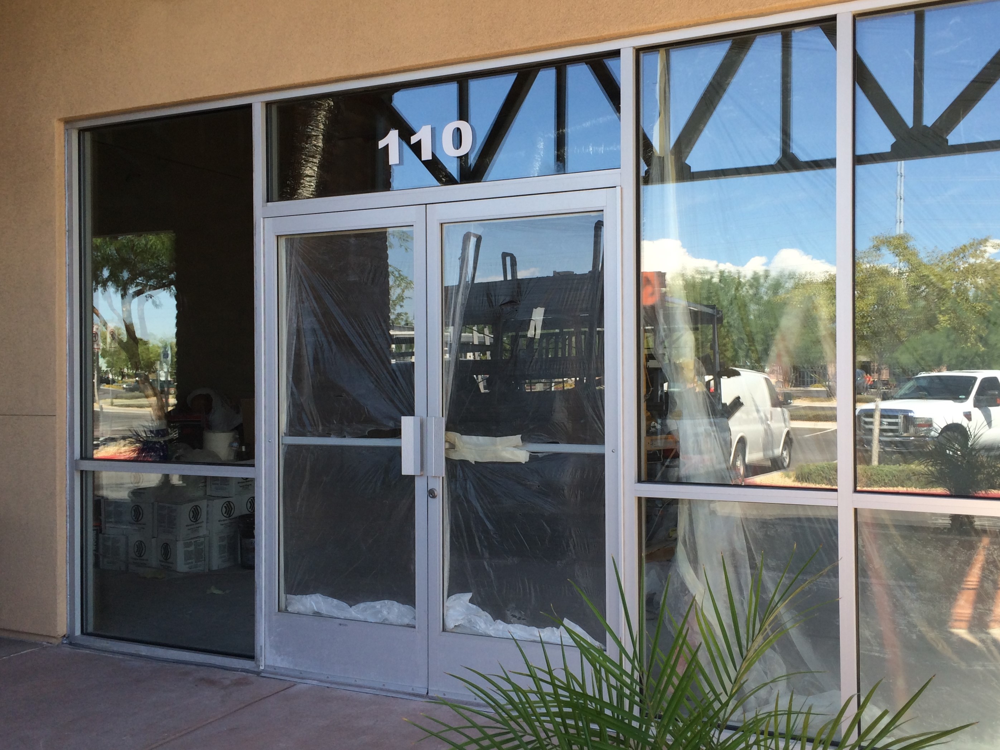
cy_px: 375
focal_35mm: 30
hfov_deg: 60.0
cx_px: 500
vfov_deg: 46.8
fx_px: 867
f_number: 2.2
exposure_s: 1/311
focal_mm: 4.12
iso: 32
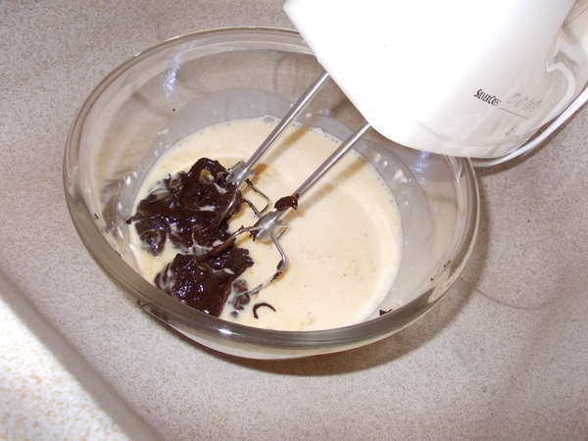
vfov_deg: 49.7
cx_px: 294
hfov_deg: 63.4
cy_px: 220
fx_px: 476
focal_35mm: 28
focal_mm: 4
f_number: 2.7
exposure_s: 1/25
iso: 200
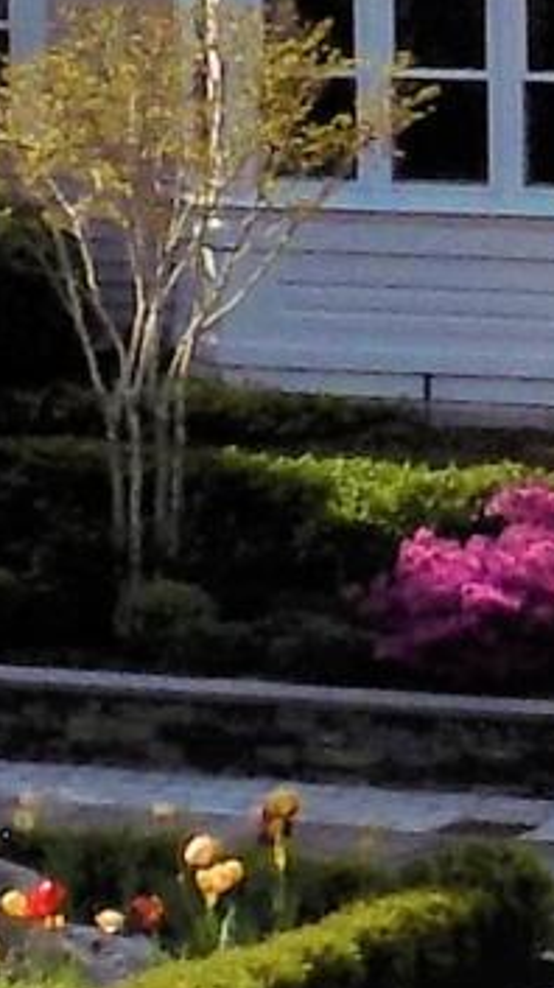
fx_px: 7276
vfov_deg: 7.8
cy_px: 168
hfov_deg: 4.4
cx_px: -45
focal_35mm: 278
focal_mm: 5.3
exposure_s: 1/1000
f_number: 3.3
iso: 80
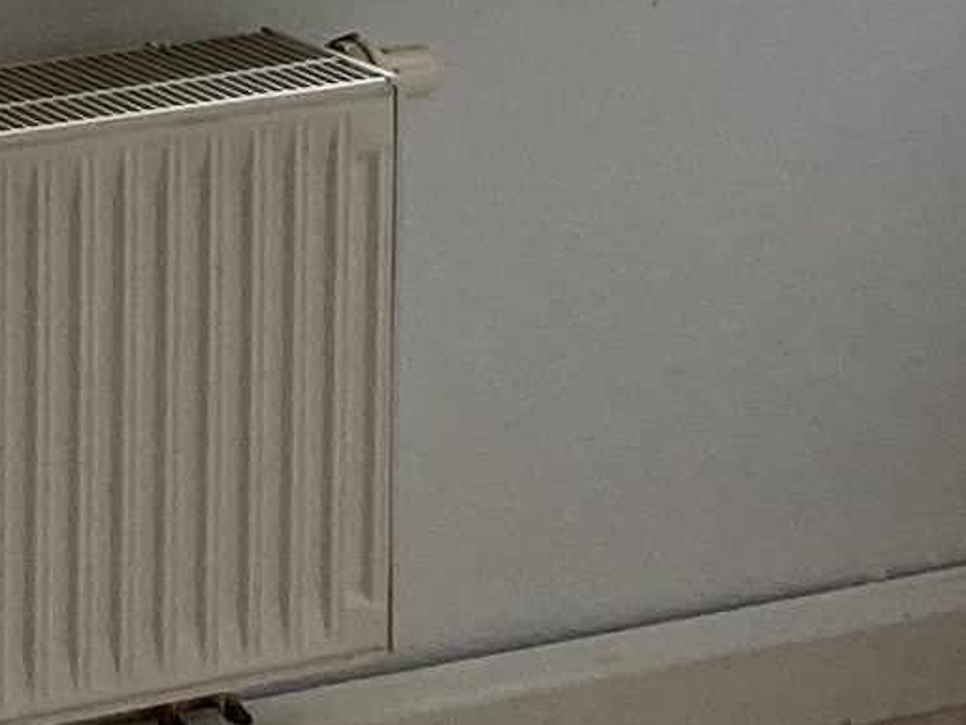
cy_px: -473
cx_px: -414
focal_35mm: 220
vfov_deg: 6.6
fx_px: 6141
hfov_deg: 8.8
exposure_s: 1/121
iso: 64
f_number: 1.8
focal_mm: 3.99
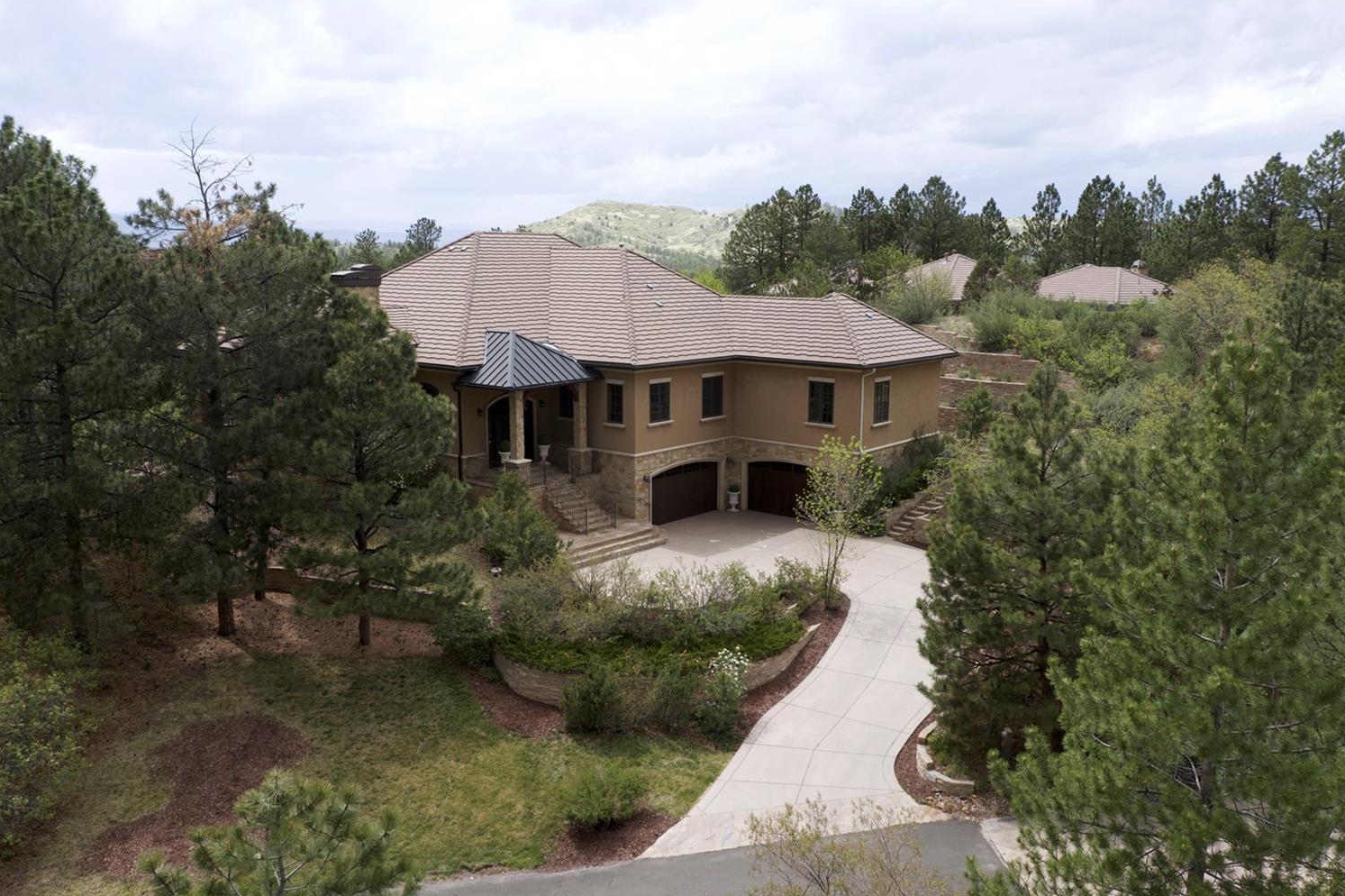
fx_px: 1120
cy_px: 469
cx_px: 705
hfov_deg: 61.9
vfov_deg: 43.6
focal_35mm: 30
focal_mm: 10.26
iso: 100
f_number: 5
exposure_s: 1/240
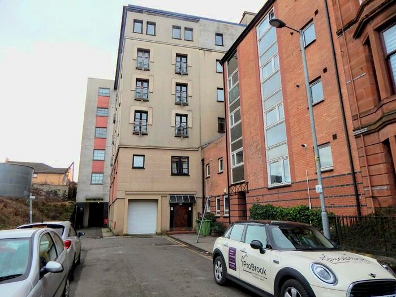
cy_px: 148
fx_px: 252
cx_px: 198
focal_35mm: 22
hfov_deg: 76.4
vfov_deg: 61.1
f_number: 3
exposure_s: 1/320
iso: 125
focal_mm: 4
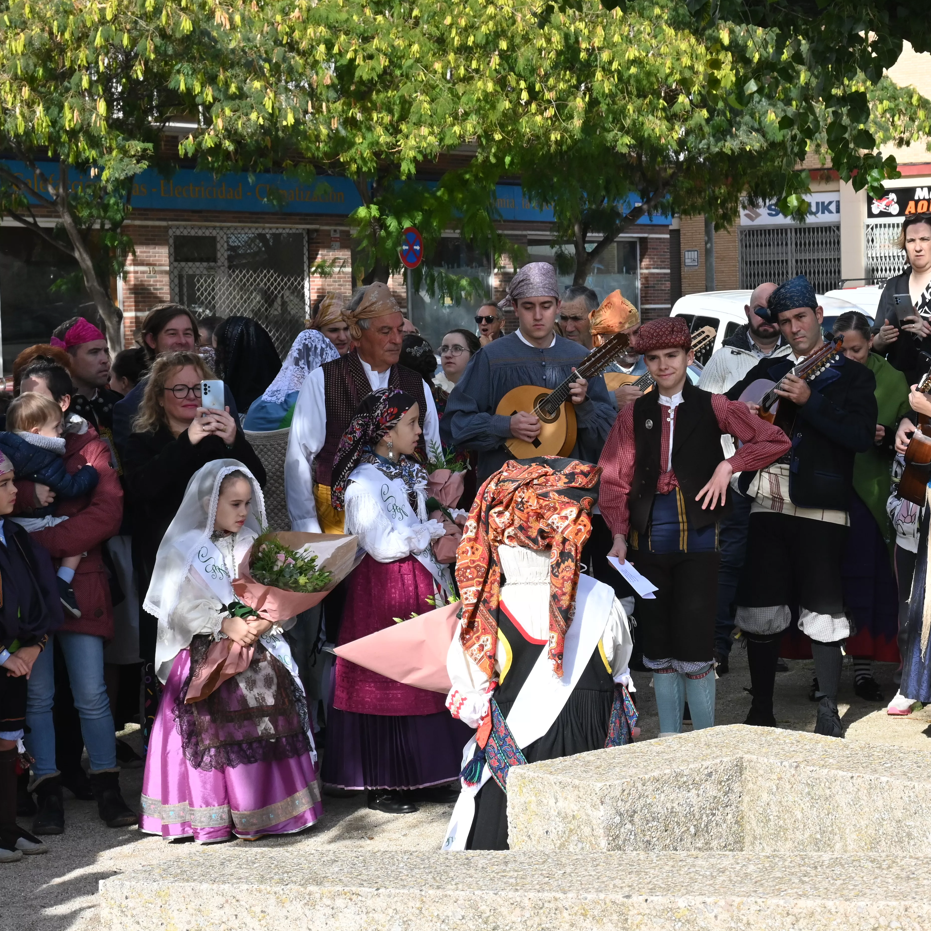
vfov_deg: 22.0
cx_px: 631
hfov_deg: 21.9
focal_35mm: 79
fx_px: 2393
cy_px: 465
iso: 400
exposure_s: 1/400
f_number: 10
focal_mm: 41
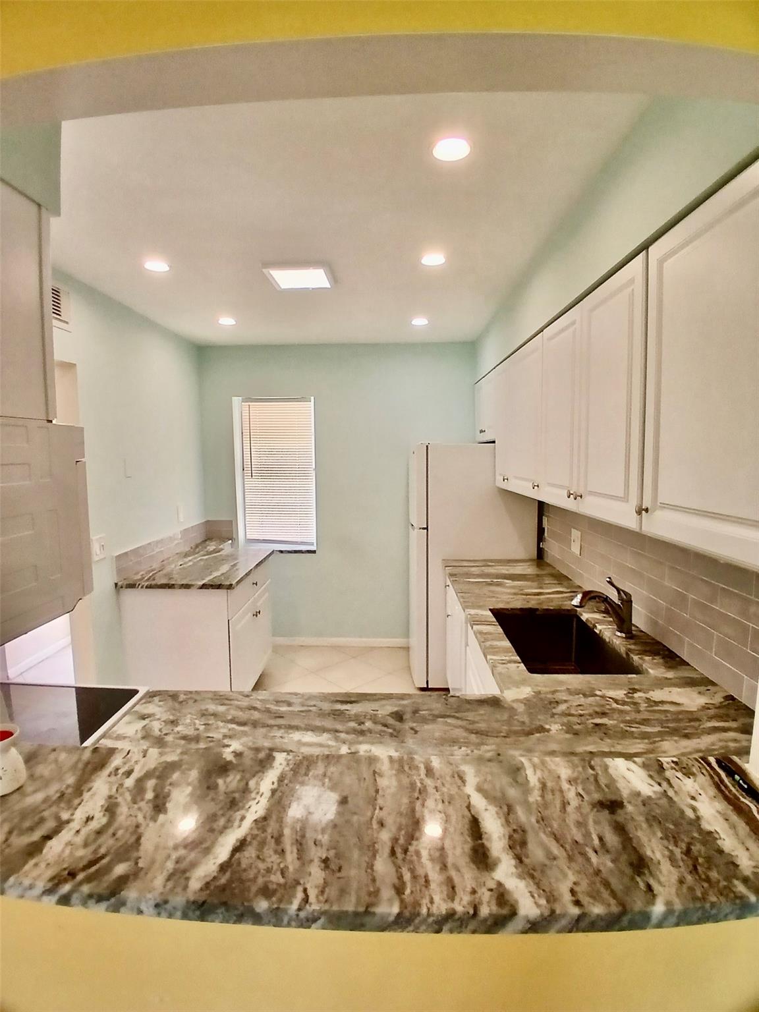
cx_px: 380
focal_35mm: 17
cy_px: 506
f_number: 2.2
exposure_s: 1/100
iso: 80
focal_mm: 1.4
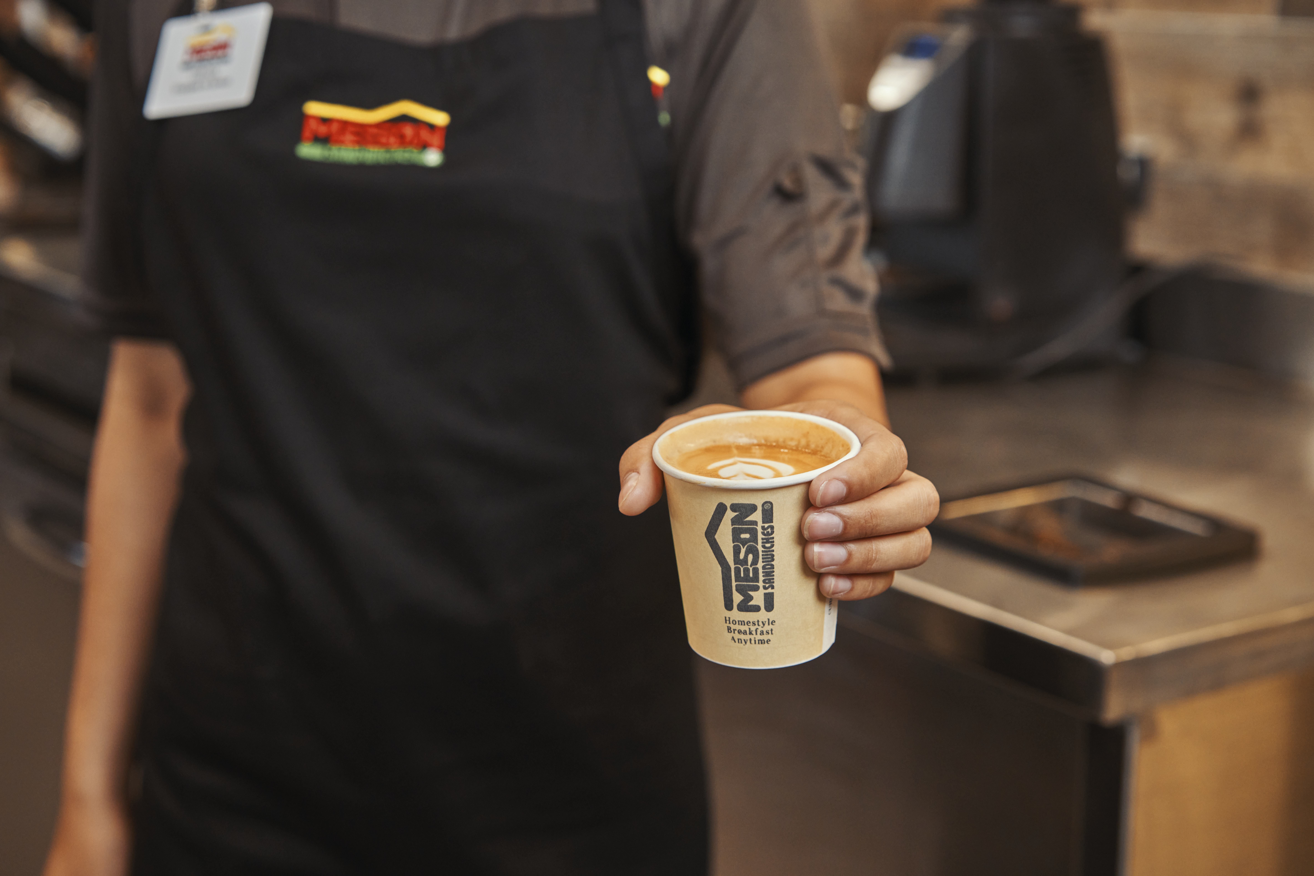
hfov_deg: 36.2
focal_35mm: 55
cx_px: 657
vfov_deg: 24.6
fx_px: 2007
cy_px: 438
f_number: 4
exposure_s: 1/160
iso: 1600
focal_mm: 55
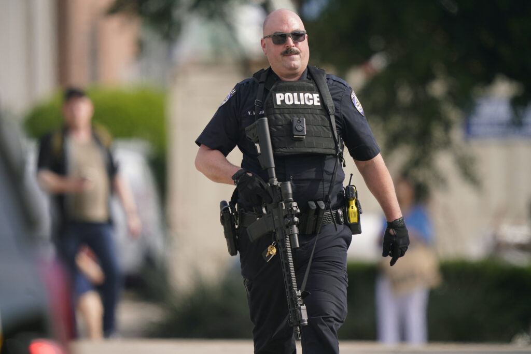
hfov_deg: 2.6
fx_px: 11801
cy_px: 177
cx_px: 266
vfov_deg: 1.7
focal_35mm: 800
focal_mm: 800
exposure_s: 1/2500
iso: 1250
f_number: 5.6
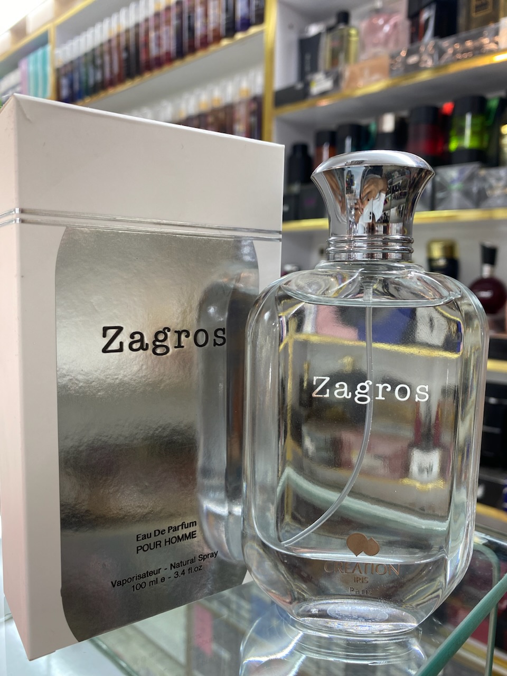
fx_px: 508
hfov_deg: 53.1
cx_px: 254
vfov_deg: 67.3
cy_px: 338
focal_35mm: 26
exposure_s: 1/50
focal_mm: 4.25
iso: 64
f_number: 1.8
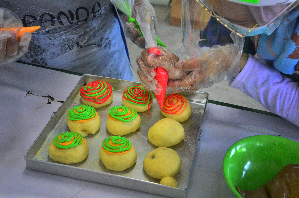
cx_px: 150
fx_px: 385
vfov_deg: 28.8
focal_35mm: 46
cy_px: 99
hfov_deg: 42.4
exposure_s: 1/125
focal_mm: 31
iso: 3200
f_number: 5.6
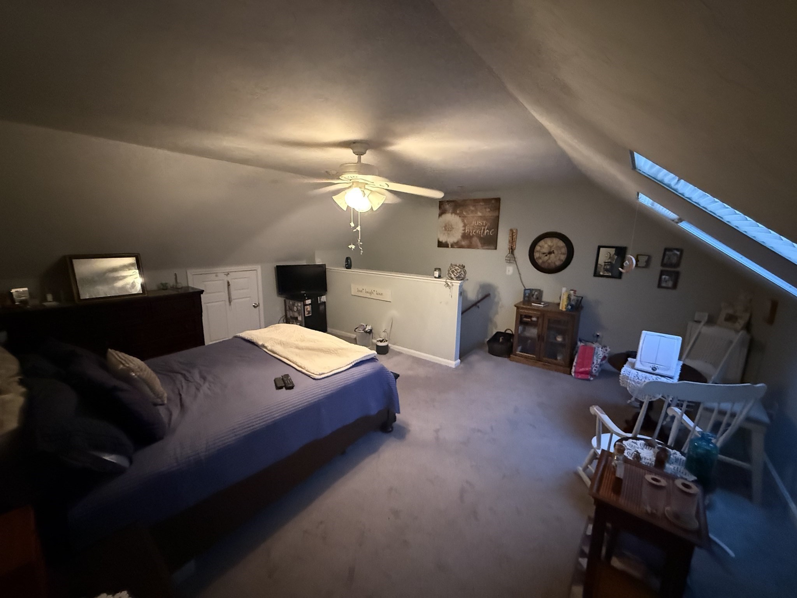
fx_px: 322
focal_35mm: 14
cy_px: 299
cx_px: 398
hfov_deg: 102.1
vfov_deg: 85.7
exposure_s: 1/40
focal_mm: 2.22
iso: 1250
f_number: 2.2
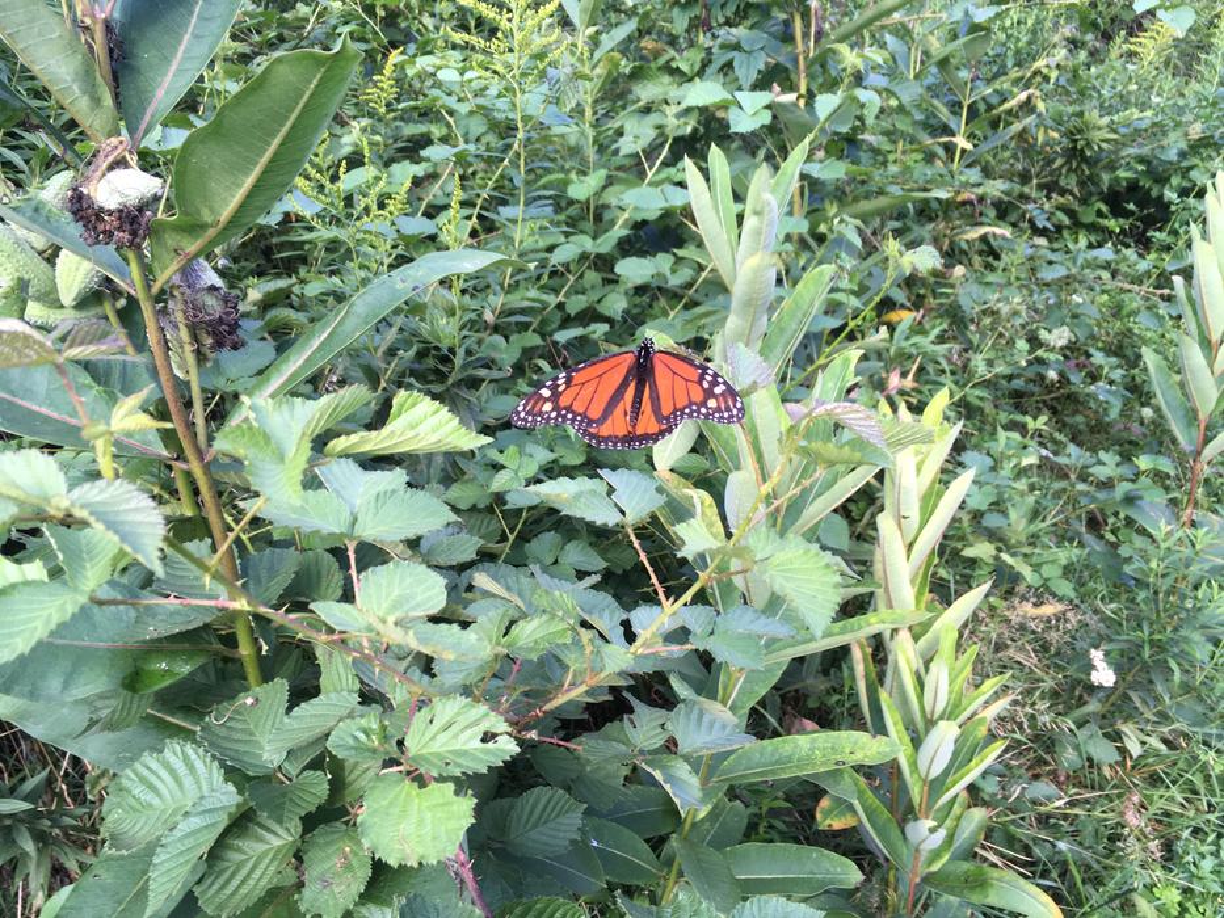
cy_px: 459
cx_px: 612
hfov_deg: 61.7
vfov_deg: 48.2
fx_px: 1026
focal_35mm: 29
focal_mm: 4.15
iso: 40
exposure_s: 1/120
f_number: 2.2
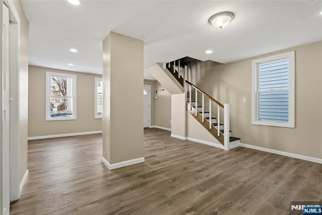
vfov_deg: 73.8
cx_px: 161
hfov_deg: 96.7
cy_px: 108
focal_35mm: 16
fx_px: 143
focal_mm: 16
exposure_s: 1/50
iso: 100
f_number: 8
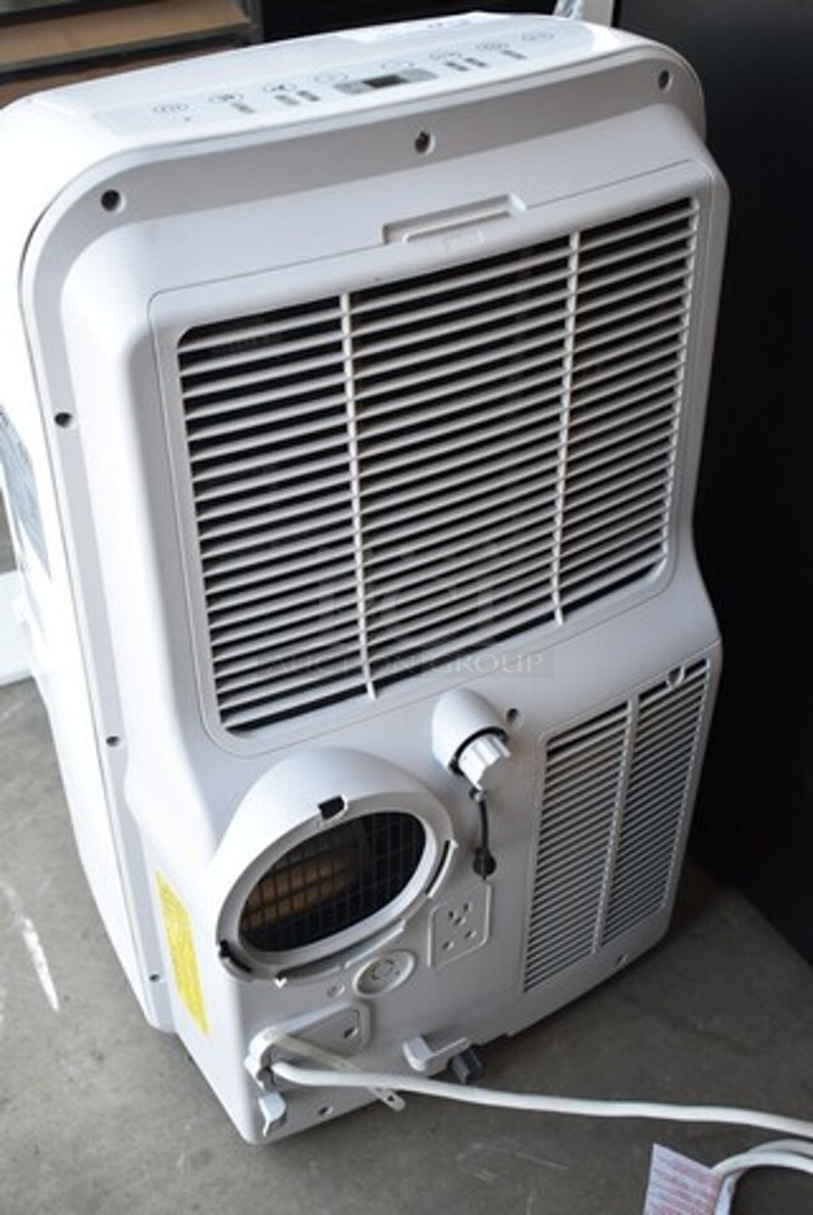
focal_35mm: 39
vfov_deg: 49.5
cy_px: 608
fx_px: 1318
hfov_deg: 34.3
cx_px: 406
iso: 560
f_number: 4
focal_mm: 26
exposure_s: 1/125
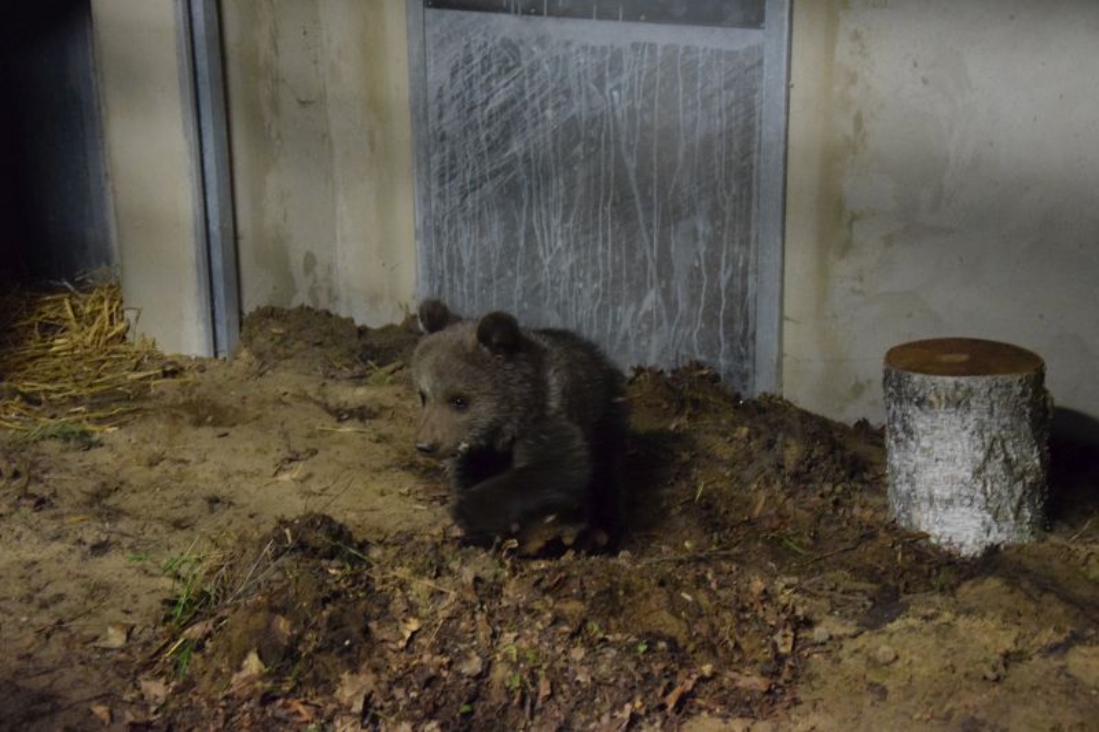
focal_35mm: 63
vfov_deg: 21.6
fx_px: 1923
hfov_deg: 31.9
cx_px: 550
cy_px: 366
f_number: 4.8
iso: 6400
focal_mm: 42
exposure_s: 1/30
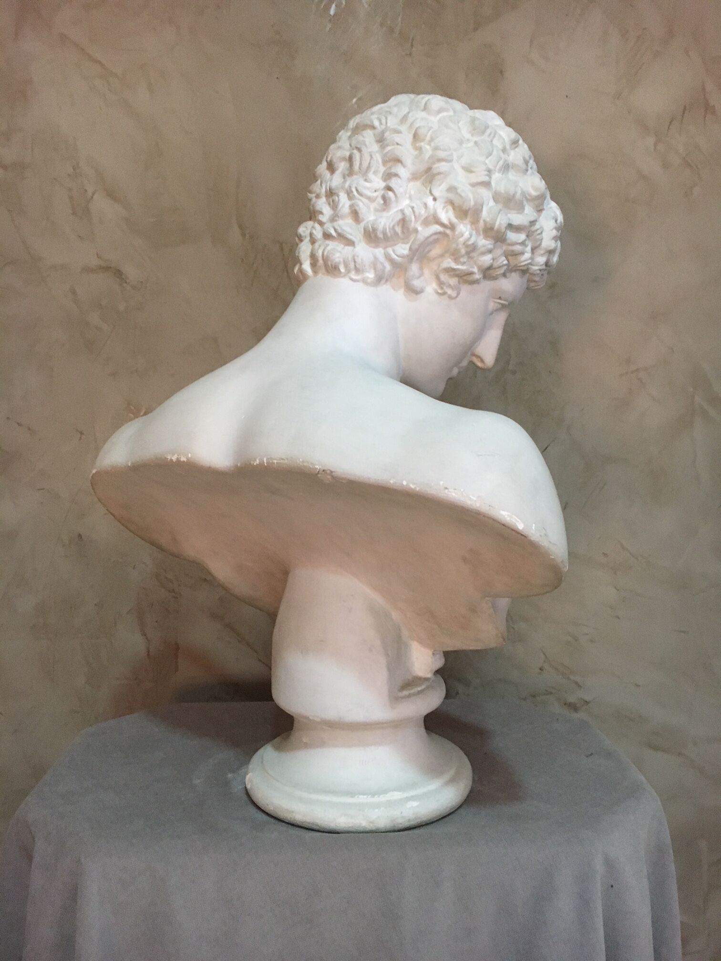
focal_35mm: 29
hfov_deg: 48.2
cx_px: 360
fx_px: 805
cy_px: 480
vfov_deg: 61.7
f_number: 2.2
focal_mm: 4.15
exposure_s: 1/33
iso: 200
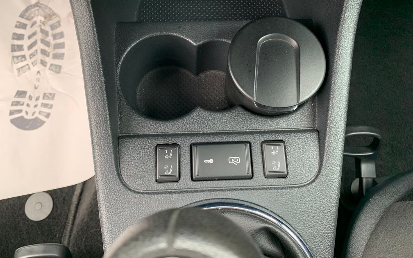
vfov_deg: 44.5
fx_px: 315
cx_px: 206
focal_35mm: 28
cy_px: 113
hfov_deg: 66.5
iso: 100
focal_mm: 4.25
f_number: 1.8
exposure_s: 1/98
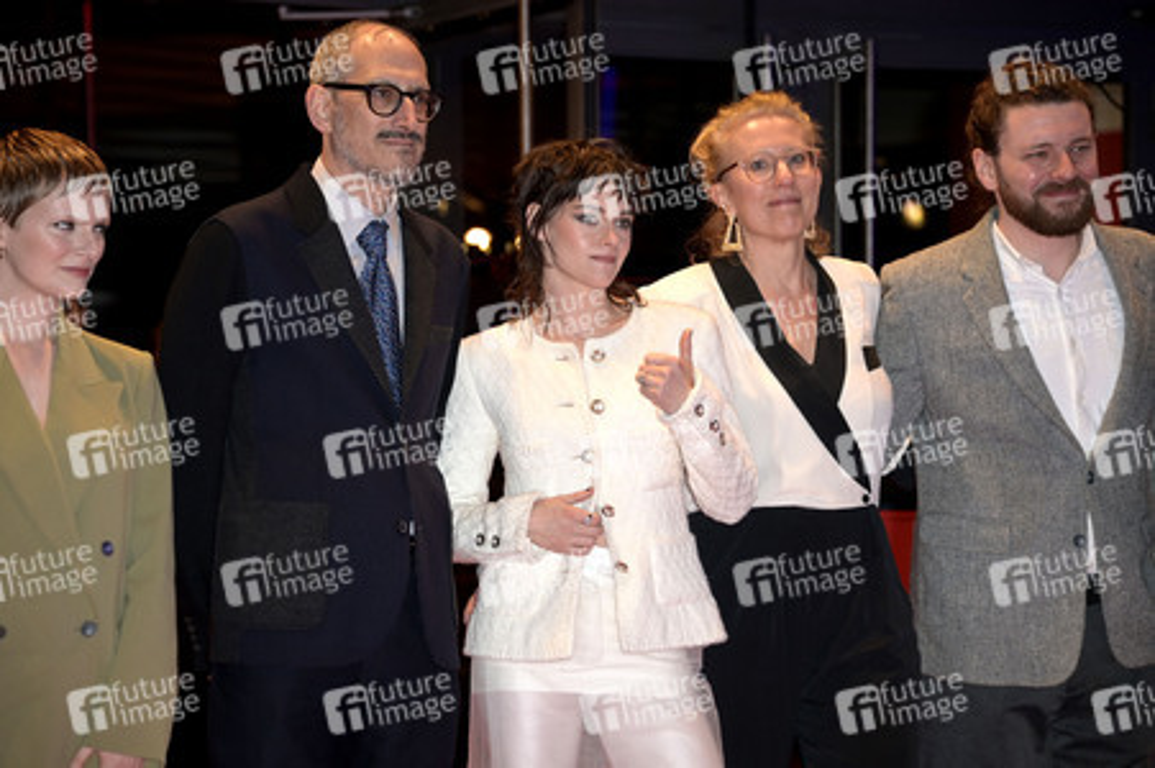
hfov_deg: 16.4
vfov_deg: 11.0
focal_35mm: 125
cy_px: 384
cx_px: 578
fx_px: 4007
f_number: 5.6
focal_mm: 125
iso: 1000
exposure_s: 1/200
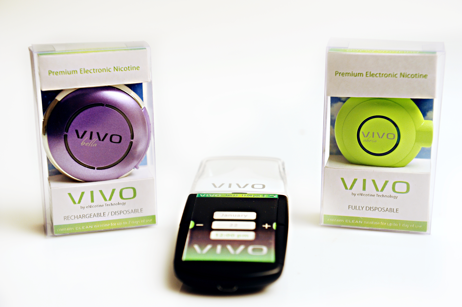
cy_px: 154
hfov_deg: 28.9
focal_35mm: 70
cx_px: 231
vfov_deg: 19.4
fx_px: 898
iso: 500
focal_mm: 70
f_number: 4.5
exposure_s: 1/160
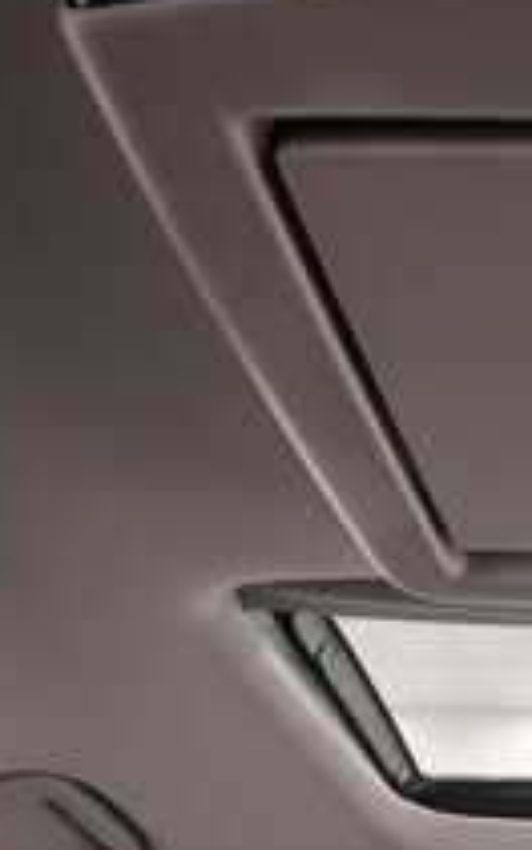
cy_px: 481
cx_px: 758
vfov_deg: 64.4
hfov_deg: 29.9
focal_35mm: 29
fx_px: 672
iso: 2200
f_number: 4
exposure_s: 1/125
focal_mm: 10
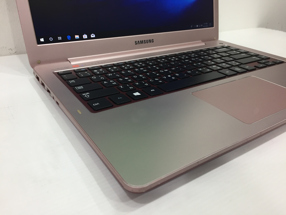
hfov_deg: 61.7
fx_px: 240
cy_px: 108
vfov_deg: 48.2
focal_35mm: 29
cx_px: 143
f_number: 2.2
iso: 80
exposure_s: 1/33
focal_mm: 4.15
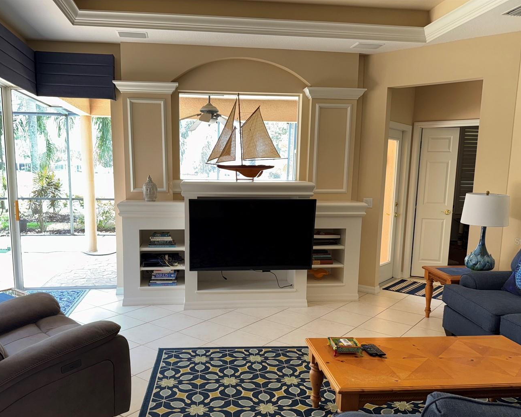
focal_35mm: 29
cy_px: 241
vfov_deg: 49.8
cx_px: 230
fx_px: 447
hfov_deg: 60.3
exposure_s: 1/40
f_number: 1.78
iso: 80
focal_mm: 6.76
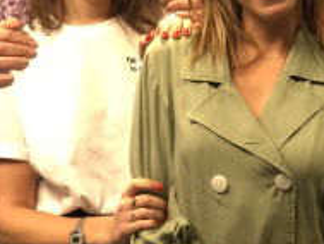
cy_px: -21
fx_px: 1283
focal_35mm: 137
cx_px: 288
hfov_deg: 14.3
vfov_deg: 10.7
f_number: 2.4
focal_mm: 6
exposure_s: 1/40
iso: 80
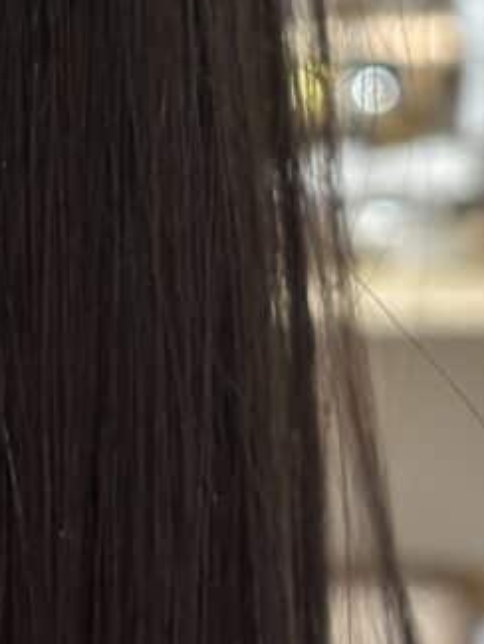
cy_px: -127
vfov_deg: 11.8
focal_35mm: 164
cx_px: -10
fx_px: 3055
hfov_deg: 9.0
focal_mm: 5.96
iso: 160
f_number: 1.6
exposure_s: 1/50
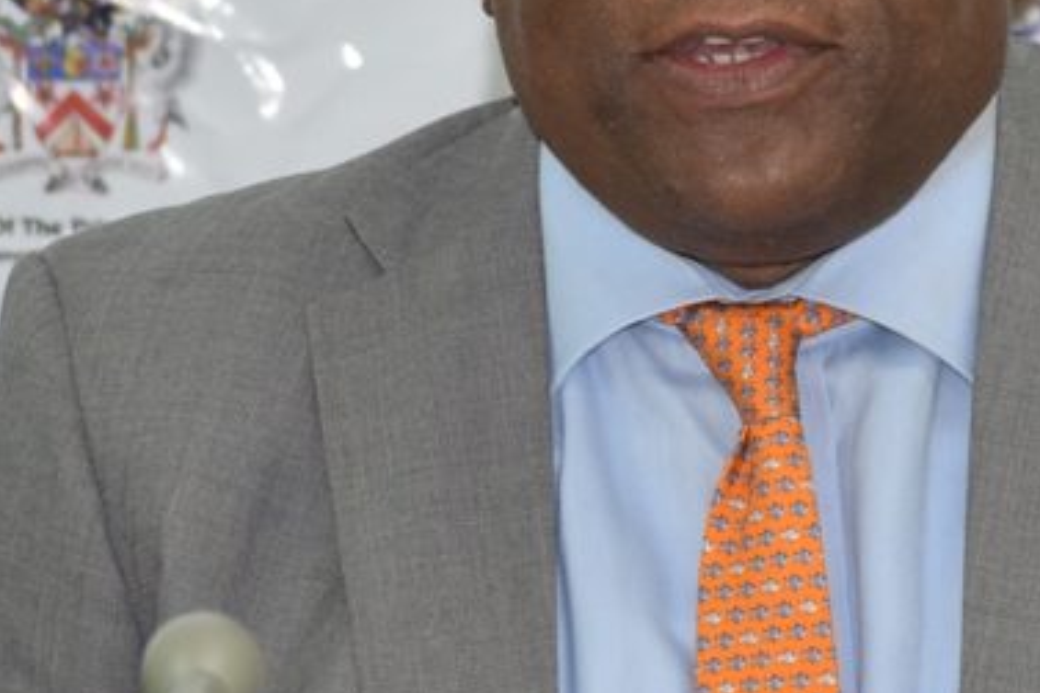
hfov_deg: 5.1
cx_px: 830
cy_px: 217
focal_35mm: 408
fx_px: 11781
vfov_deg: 3.4
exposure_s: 1/160
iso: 800
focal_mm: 100
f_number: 5.6
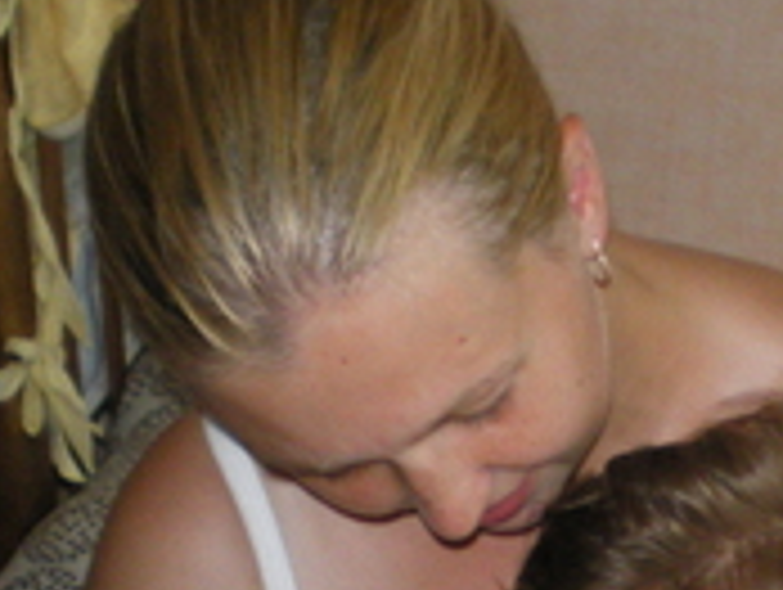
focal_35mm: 98
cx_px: 639
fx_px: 2220
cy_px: 685
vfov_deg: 14.7
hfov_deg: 19.8
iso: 400
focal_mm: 6.3
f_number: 3.1
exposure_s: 1/30
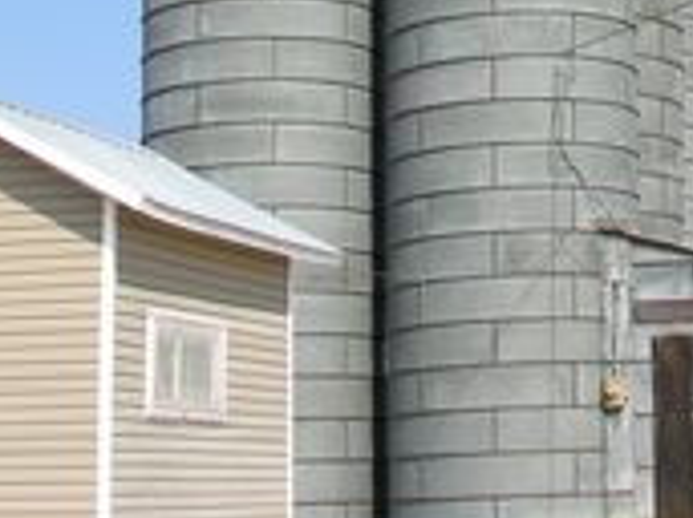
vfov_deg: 13.0
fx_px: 2181
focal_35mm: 109
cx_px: 553
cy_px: -190
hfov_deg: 17.9
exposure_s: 1/227
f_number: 5.6
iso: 50
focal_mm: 8.9
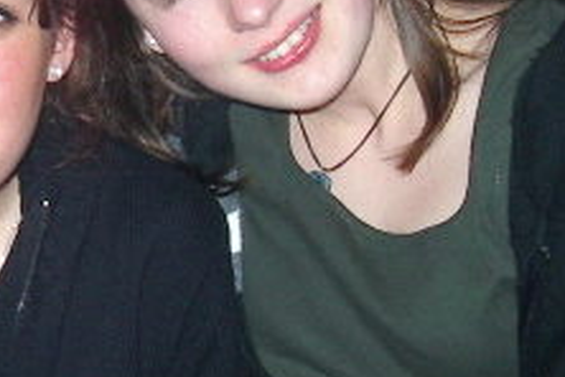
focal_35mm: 114
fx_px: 1789
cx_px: -61
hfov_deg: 17.3
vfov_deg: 12.0
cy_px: 224
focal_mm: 5.8
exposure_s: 1/60
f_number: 2.6
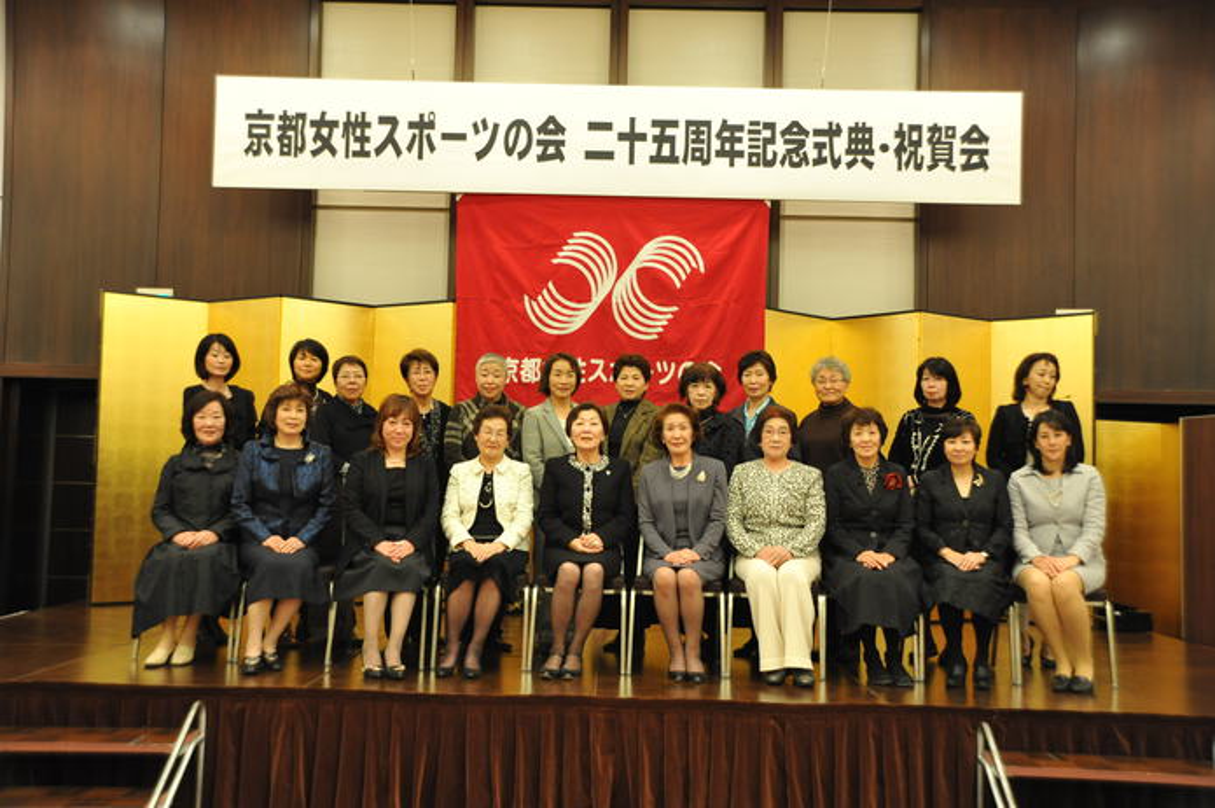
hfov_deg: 54.5
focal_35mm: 35
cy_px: 404
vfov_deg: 37.8
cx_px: 608
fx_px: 1180
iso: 2000
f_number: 4.5
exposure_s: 1/80
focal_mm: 35
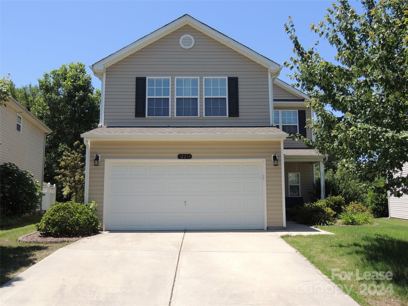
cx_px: 204
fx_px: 354
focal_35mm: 30
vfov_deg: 46.8
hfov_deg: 60.0
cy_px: 153
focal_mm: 5.3
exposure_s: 1/800
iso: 100
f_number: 3.1
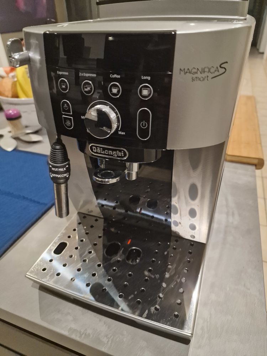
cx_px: 134
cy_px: 178
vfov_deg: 73.9
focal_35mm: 23
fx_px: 237
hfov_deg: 58.9
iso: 640
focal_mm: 6.4
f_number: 1.8
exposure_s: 1/25
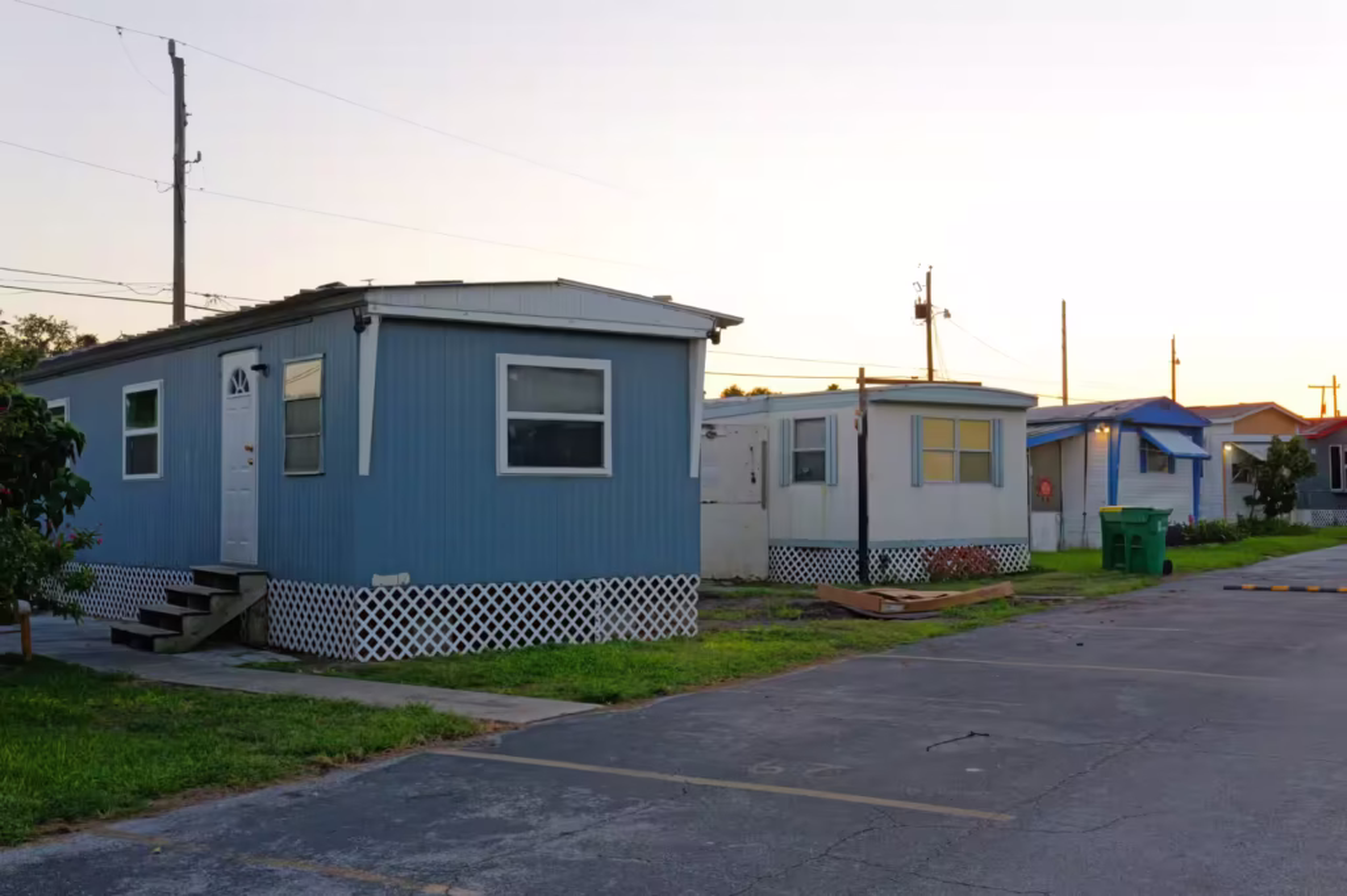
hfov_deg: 45.4
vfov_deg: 31.2
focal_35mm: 43
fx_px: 1608
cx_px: 674
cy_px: 448
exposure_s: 1/80
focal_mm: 43
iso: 1600
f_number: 16
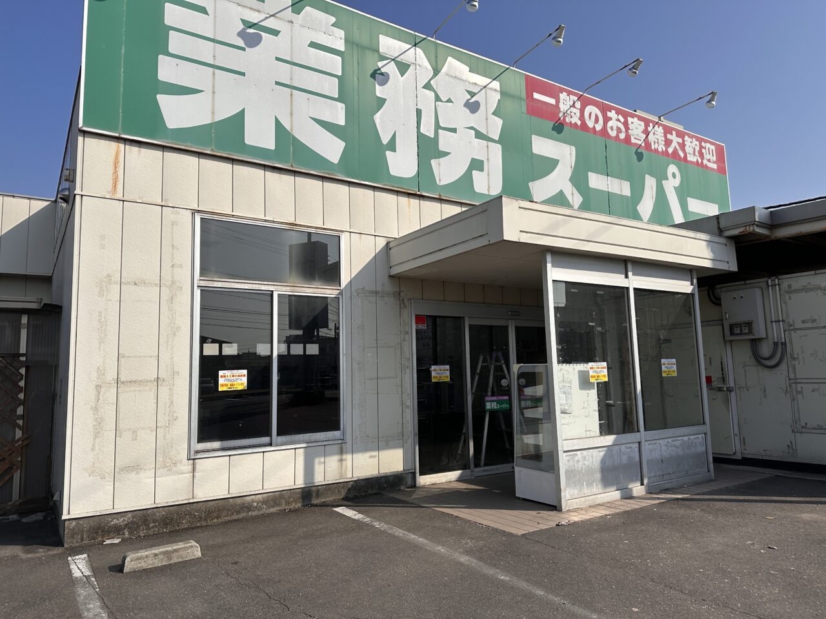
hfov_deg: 71.6
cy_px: 310
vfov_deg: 56.8
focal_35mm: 24
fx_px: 573
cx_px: 413
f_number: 1.78
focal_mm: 6.86
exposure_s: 1/8929
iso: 80
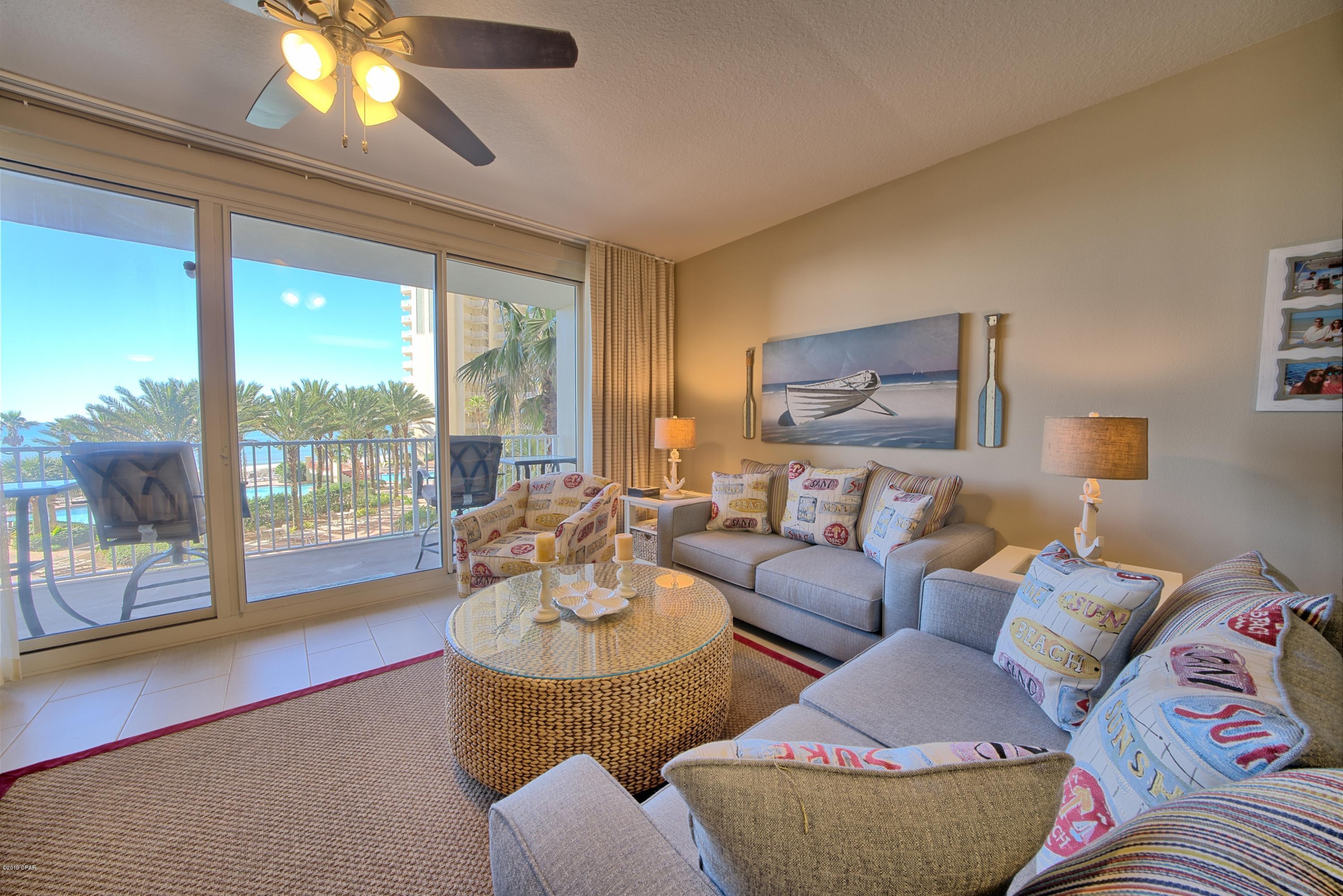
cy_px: 448
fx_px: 448
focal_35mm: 12
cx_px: 672
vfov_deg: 90.0
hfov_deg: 112.6
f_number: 13
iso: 200
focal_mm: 12
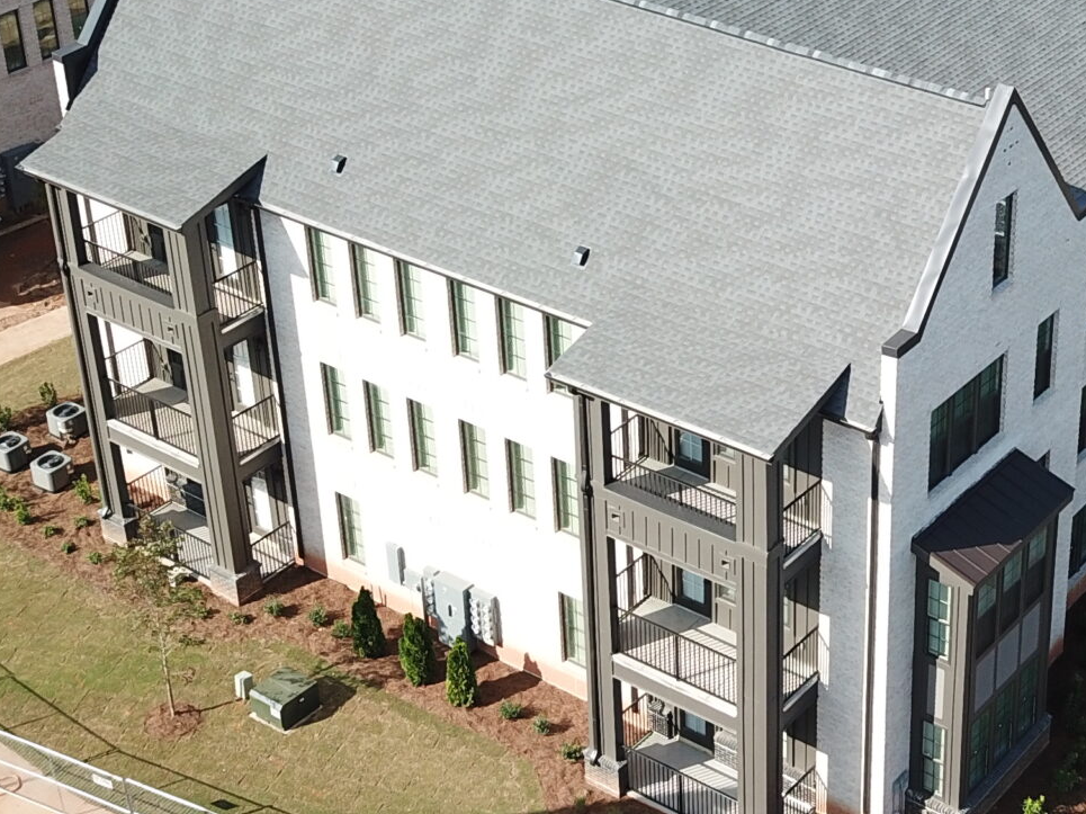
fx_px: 2164
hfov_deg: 27.5
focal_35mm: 69
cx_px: 895
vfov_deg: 21.2
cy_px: 274
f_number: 2.2
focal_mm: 4.73
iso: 100
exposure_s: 1/844
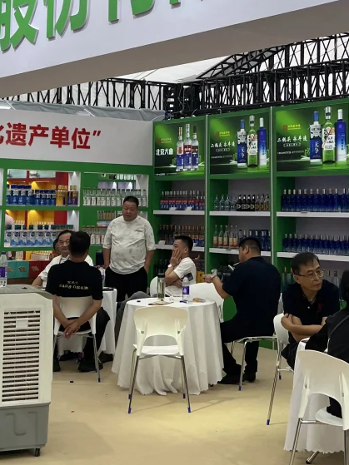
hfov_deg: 21.9
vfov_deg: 28.4
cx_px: 199
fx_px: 901
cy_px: 94
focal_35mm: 67
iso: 50
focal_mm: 5.7
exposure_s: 1/439
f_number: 1.5
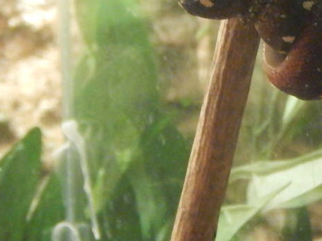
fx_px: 8174
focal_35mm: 879
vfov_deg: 1.7
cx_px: 244
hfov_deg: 2.3
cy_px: -8
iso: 800
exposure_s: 1/13
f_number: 5.6
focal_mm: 44.9
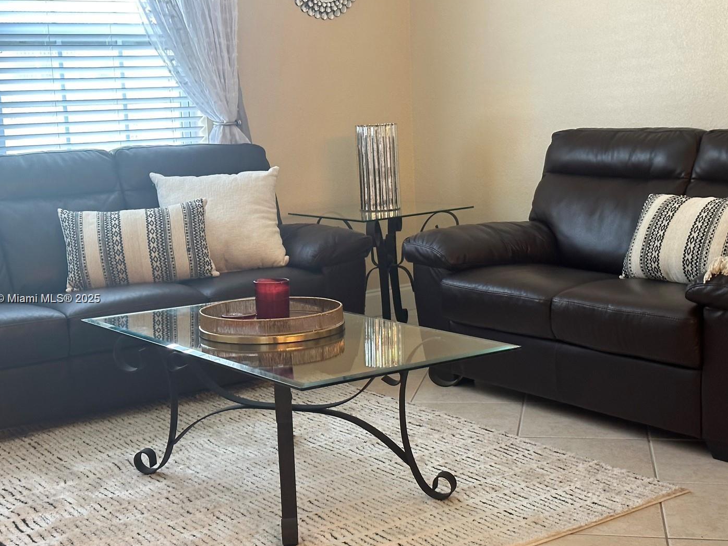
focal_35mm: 55
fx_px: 1157
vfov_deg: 26.5
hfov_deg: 34.9
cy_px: 299
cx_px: 350
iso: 200
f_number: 1.78
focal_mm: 6.86
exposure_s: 1/60
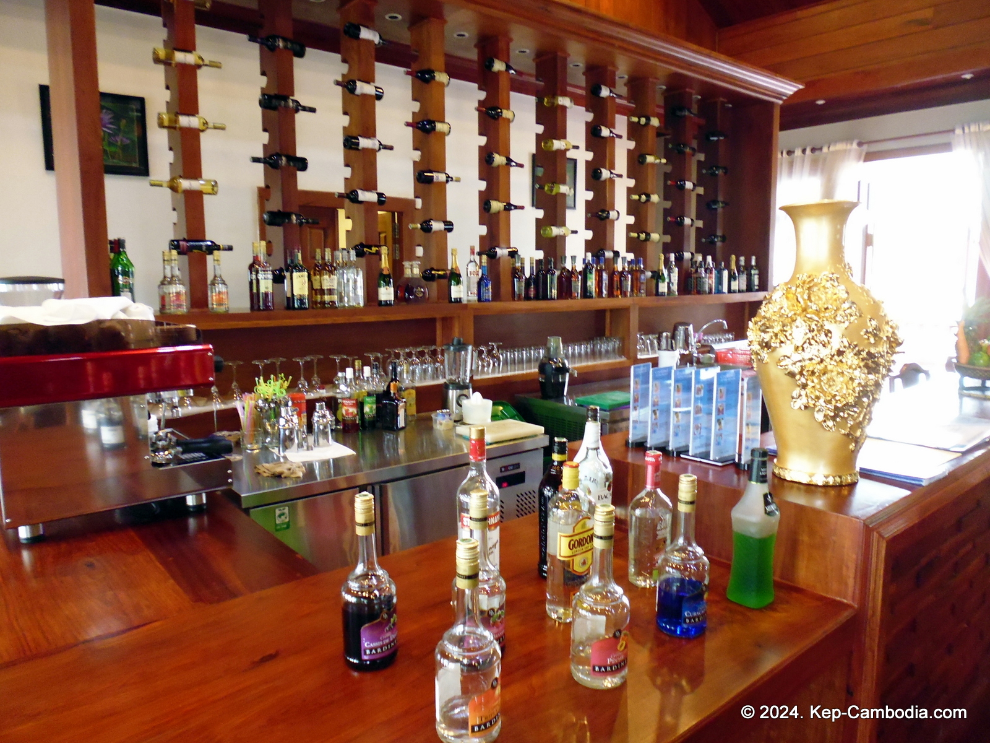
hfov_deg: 71.6
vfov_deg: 56.8
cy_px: 372
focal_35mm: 24
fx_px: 686
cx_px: 495
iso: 400
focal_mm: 4.3
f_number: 2.8
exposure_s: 1/10
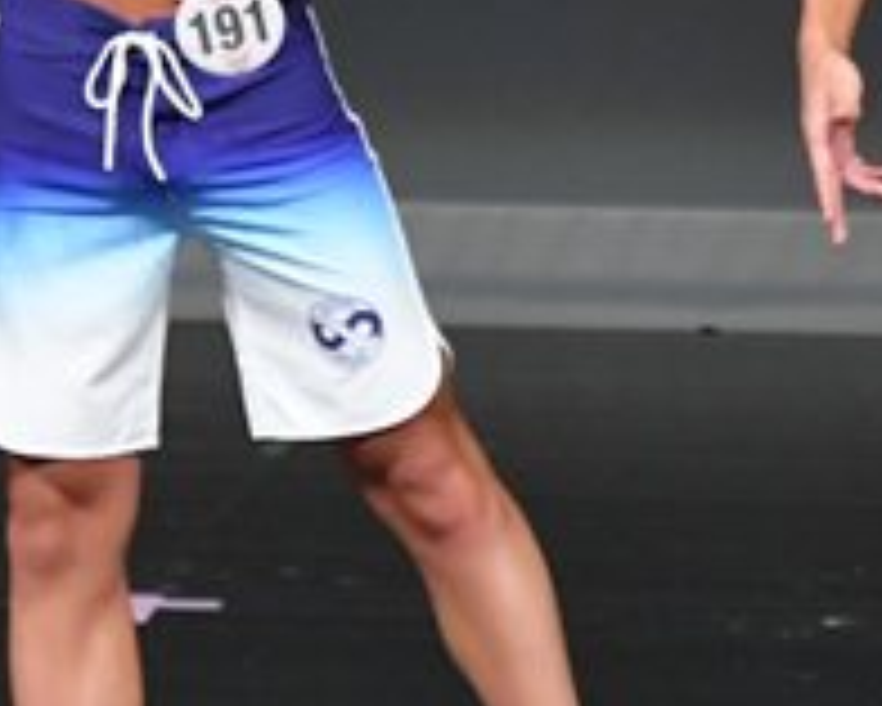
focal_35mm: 1168
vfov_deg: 1.3
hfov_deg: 1.7
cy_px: 0
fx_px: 30504
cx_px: 151
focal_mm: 210
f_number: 5.6
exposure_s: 1/400
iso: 3200
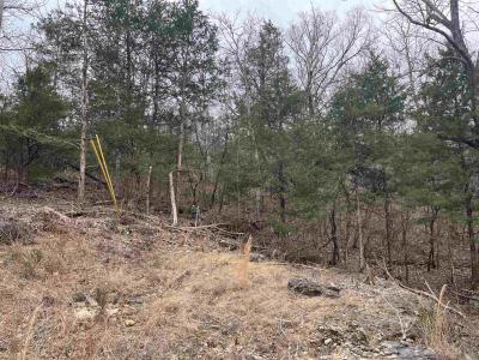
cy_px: 180
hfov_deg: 67.3
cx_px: 240
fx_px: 360
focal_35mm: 26
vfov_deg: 53.1
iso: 50
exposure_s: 1/375
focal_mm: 5.1
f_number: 1.6
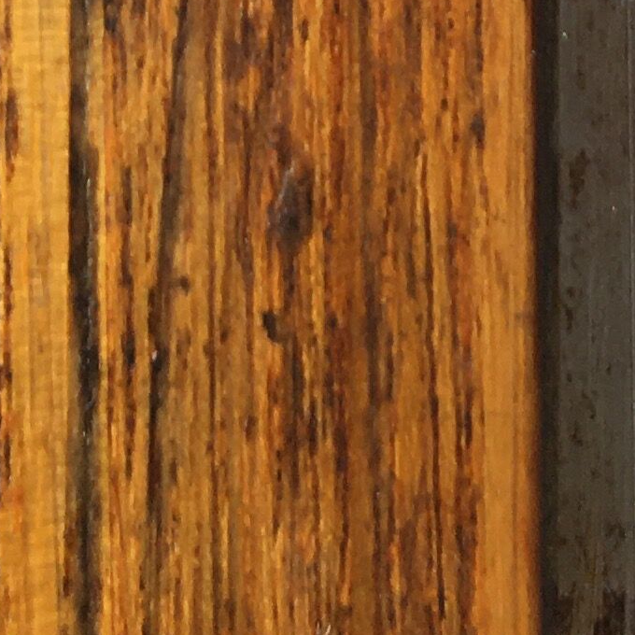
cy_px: -1191
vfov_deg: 9.4
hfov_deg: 11.2
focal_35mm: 152
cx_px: 868
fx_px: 3155
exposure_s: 1/384
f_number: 2.2
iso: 25
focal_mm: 4.15
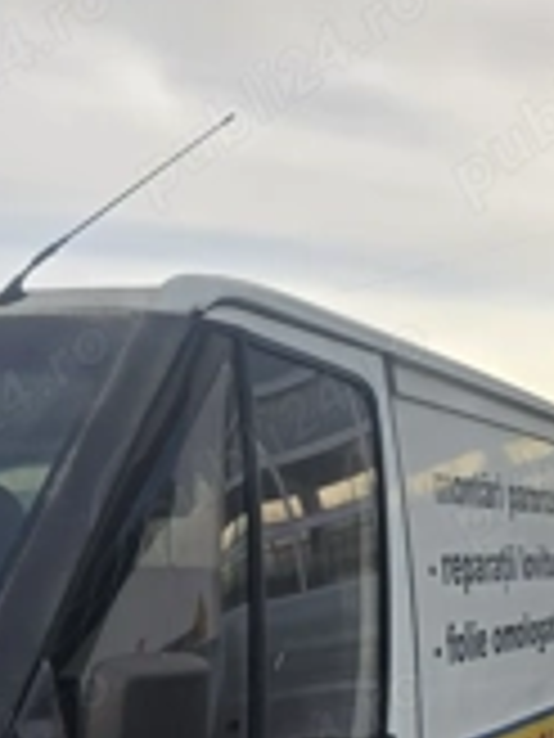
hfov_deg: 25.7
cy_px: 850
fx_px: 1195
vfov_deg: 30.1
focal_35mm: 56
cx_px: 122
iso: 12
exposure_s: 1/304
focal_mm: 6.3
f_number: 1.7
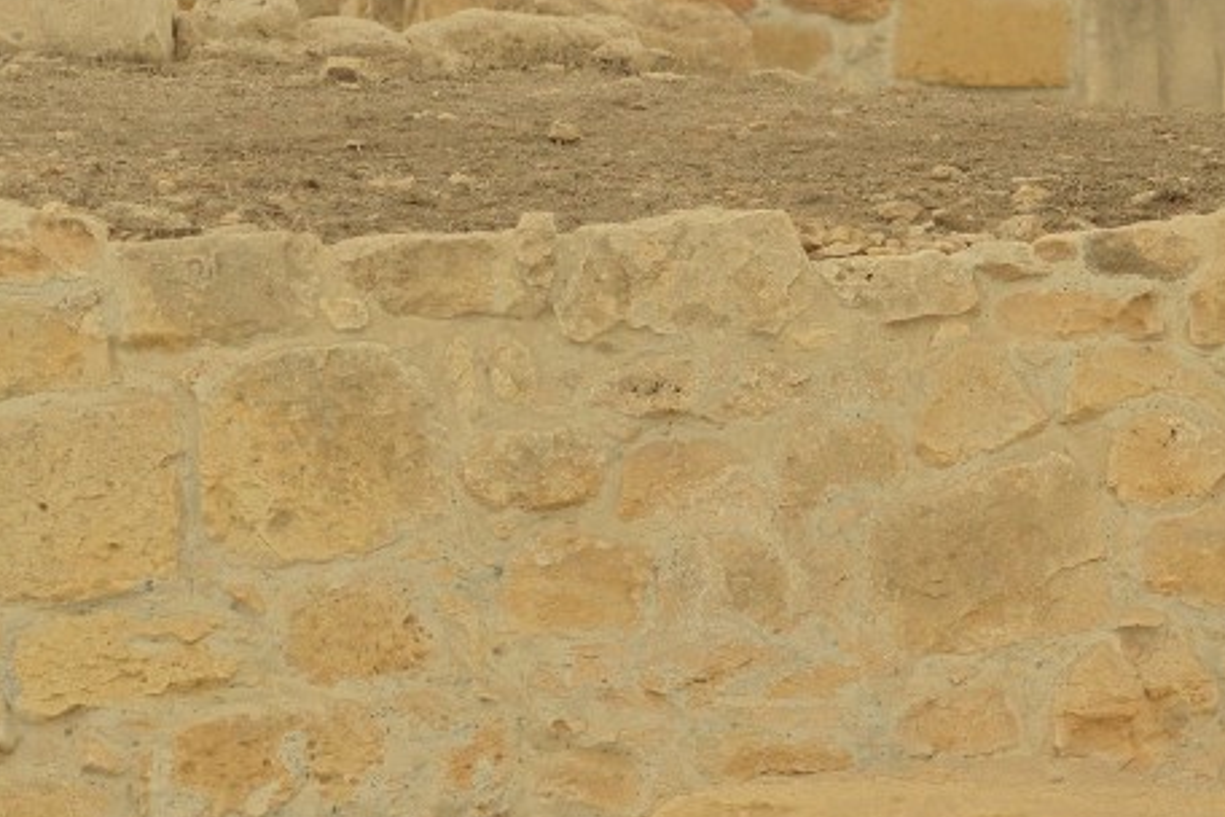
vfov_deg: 5.8
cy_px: 386
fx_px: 8098
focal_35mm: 238
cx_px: 2171
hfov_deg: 8.3
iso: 400
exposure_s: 1/1000
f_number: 2.8
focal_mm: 65
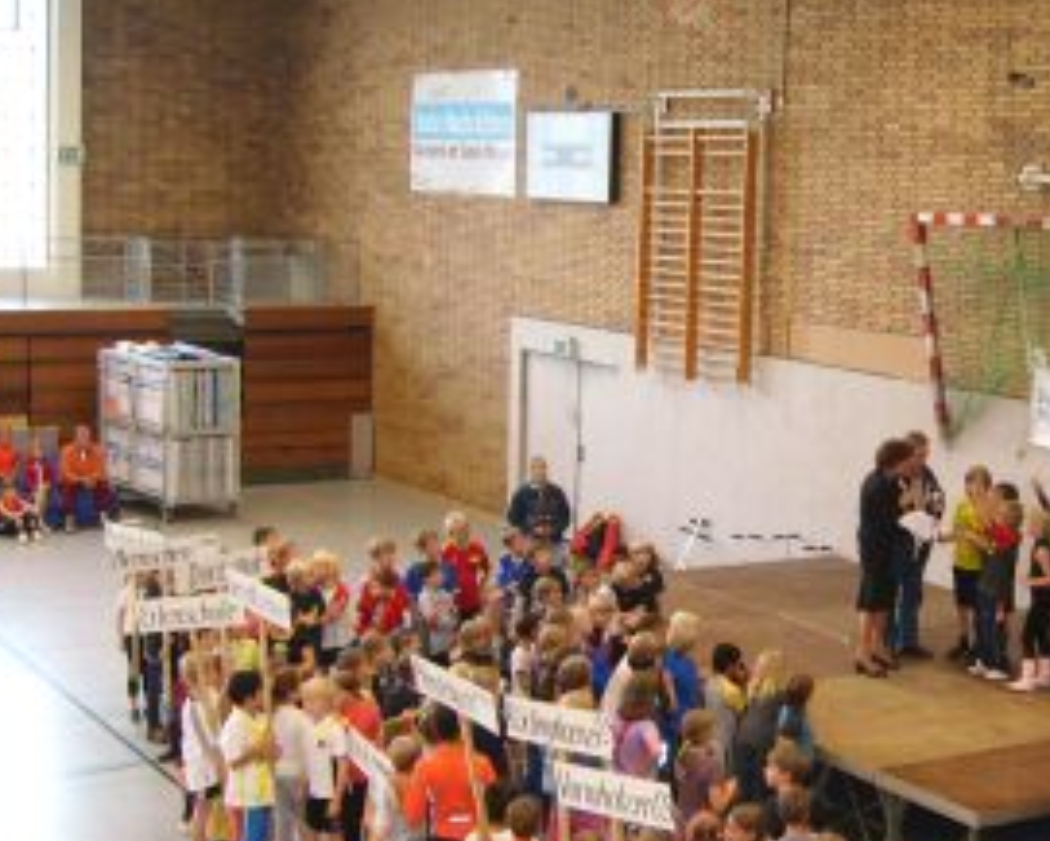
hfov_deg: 29.3
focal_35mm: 63
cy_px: 444
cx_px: 849
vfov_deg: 24.2
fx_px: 1958
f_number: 2.8
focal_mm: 5.8
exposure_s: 1/30
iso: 300
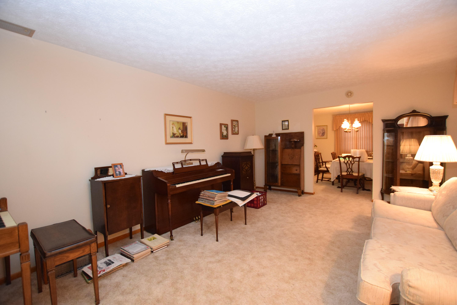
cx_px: 228
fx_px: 191
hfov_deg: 100.3
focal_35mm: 15
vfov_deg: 77.4
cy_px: 152
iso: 2800
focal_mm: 10
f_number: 3.5
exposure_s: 1/60
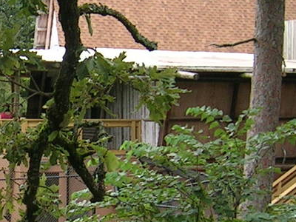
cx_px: -38
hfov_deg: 13.8
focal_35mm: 140
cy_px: 150
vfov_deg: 10.6
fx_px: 1197
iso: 50
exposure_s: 1/277
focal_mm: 5.4
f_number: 2.8
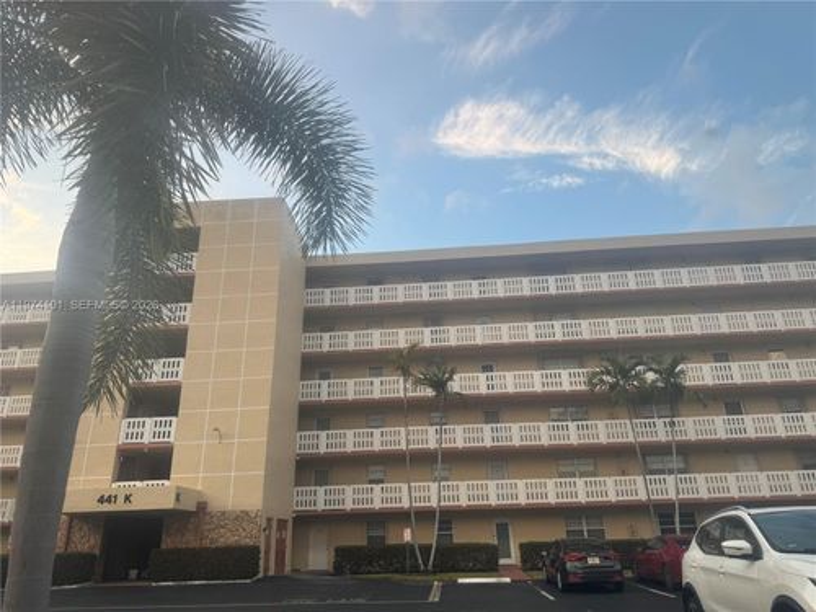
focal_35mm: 24
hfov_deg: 71.6
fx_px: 566
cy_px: 306
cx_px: 408
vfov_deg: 56.8
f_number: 1.78
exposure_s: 1/259
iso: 64
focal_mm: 6.76
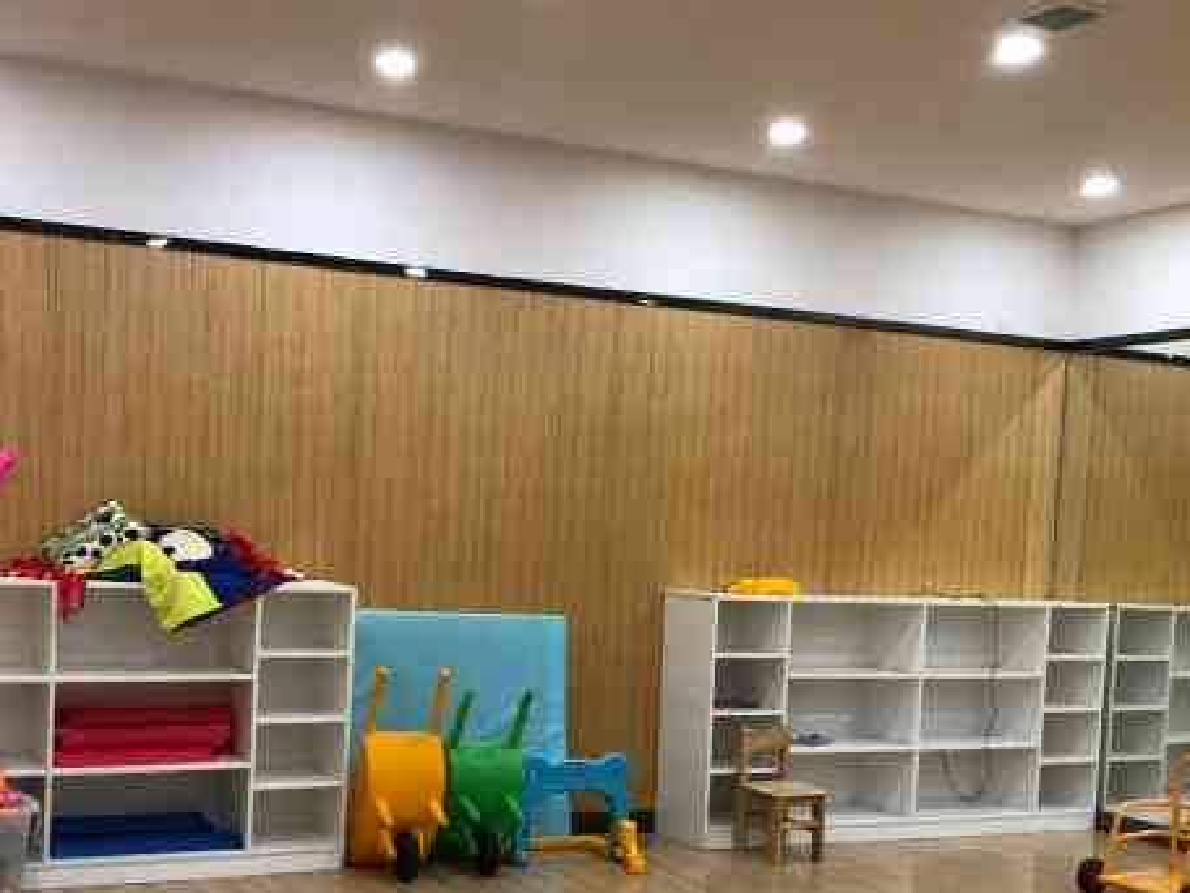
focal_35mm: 43
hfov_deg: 43.5
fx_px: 1478
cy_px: 641
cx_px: 454
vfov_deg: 33.1
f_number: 1.8
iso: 64
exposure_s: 1/15
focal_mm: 3.99
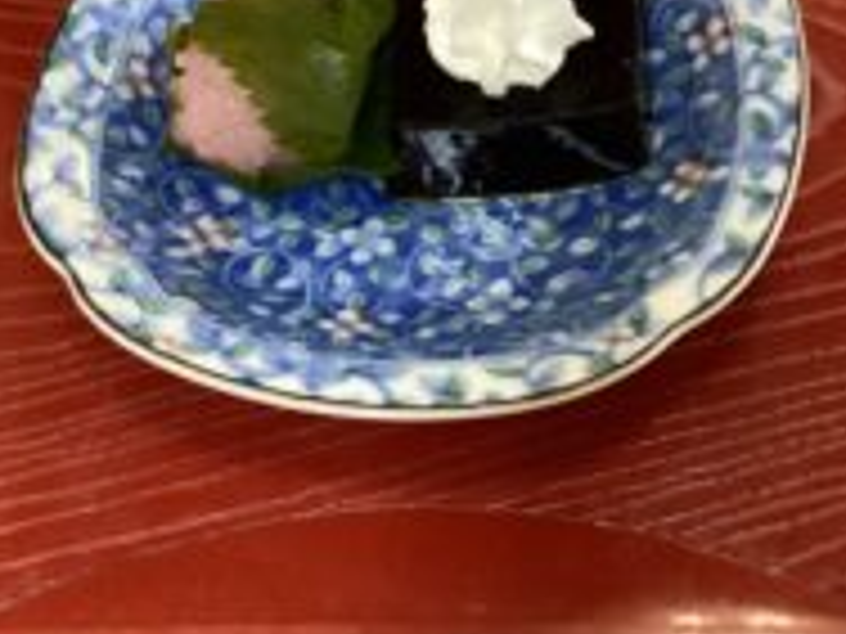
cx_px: 502
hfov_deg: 31.1
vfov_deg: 23.5
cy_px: 187
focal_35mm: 62
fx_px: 1515
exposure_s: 1/60
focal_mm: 3.3
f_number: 2.4
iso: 320
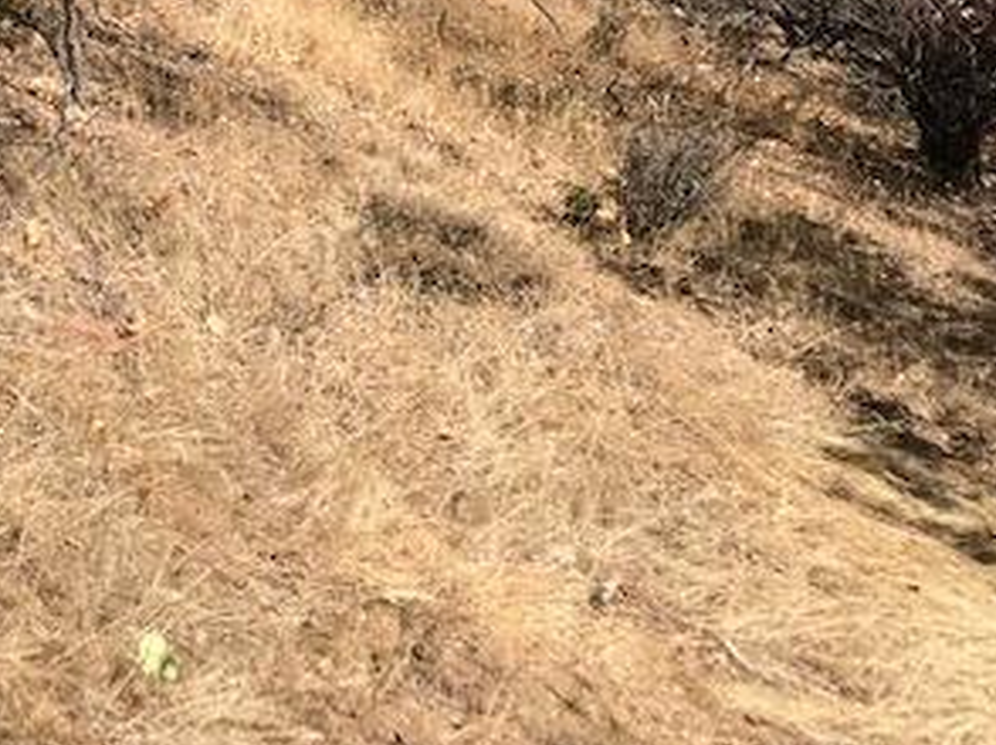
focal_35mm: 61
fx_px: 1754
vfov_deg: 22.8
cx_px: 142
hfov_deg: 30.6
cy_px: -44
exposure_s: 1/1429
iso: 20
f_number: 1.8
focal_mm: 3.99
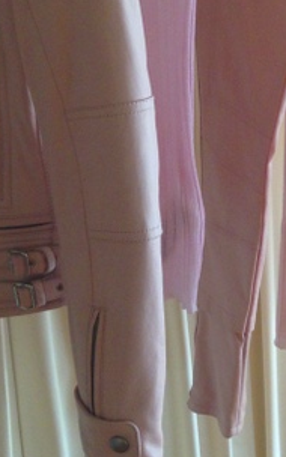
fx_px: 1147
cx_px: 408
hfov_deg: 13.5
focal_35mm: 92
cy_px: 162
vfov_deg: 22.5
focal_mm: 4.12
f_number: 2.4
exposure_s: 1/20
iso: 64
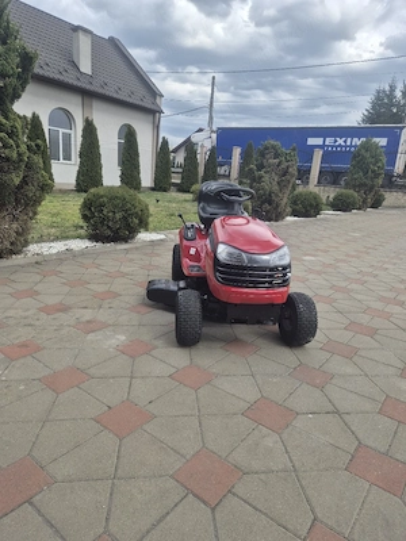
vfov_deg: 73.9
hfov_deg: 58.9
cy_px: 270
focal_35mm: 23
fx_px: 360
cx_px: 203
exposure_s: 1/909
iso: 25
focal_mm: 5.4
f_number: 1.8
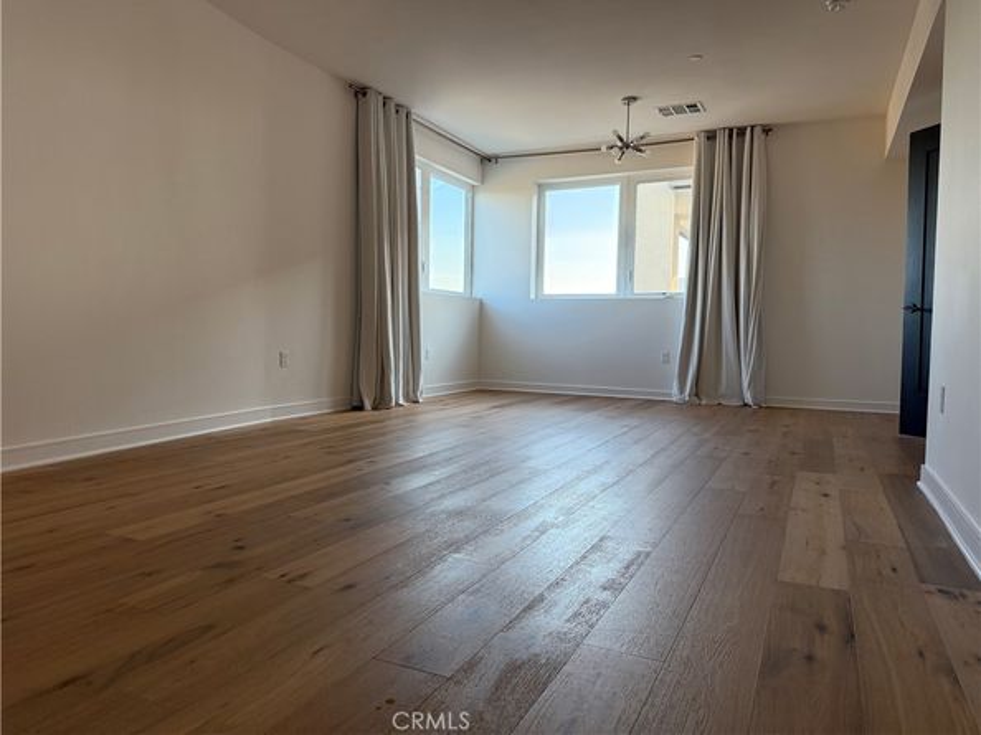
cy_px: 368
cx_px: 490
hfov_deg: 71.6
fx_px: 680
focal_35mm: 24
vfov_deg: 56.8
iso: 200
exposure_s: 1/231
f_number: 1.78
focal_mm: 6.76
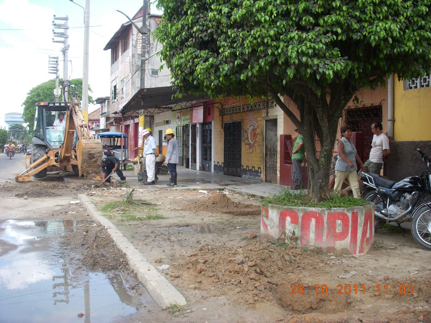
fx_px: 473
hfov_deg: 49.0
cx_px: 216
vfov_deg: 37.7
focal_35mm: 38
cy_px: 162
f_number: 3.3
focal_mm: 6.3
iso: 100
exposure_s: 1/200
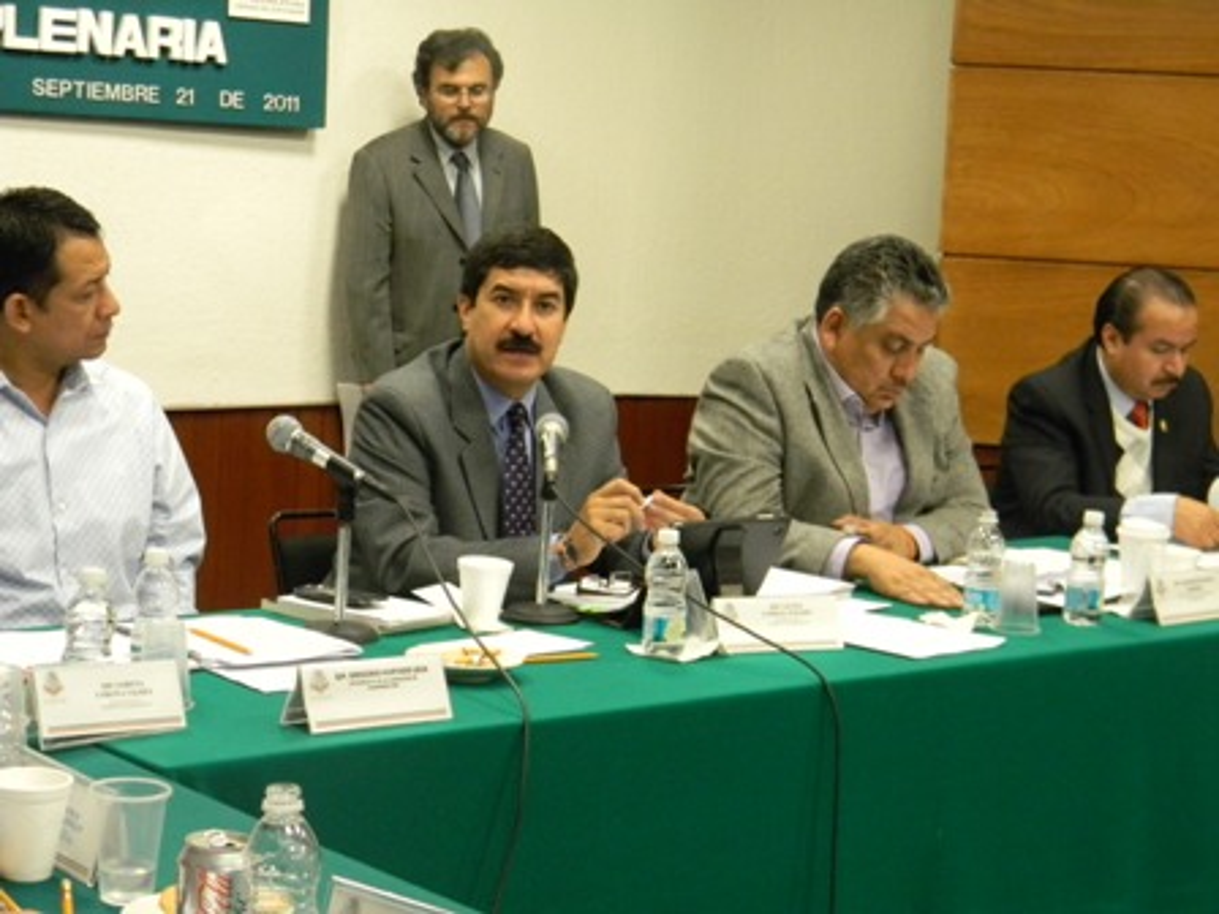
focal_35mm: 67
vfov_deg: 21.9
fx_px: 2359
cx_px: 610
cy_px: 457
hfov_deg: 29.0
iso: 400
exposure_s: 1/9.7
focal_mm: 12.2
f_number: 4.3
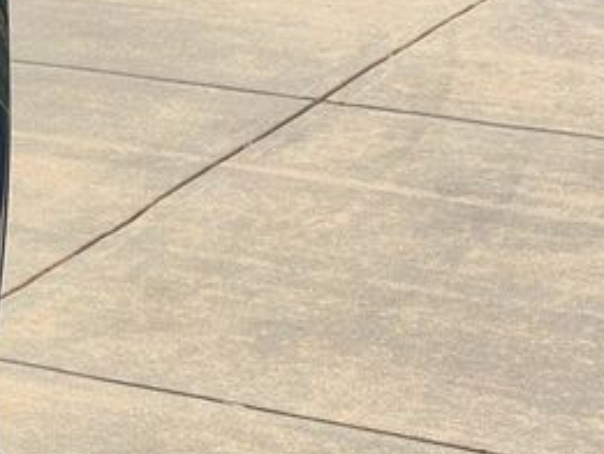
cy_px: 116
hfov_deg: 10.3
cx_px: -132
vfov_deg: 7.9
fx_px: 3299
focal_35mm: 189
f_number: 2.8
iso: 32
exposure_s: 1/677
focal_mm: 9
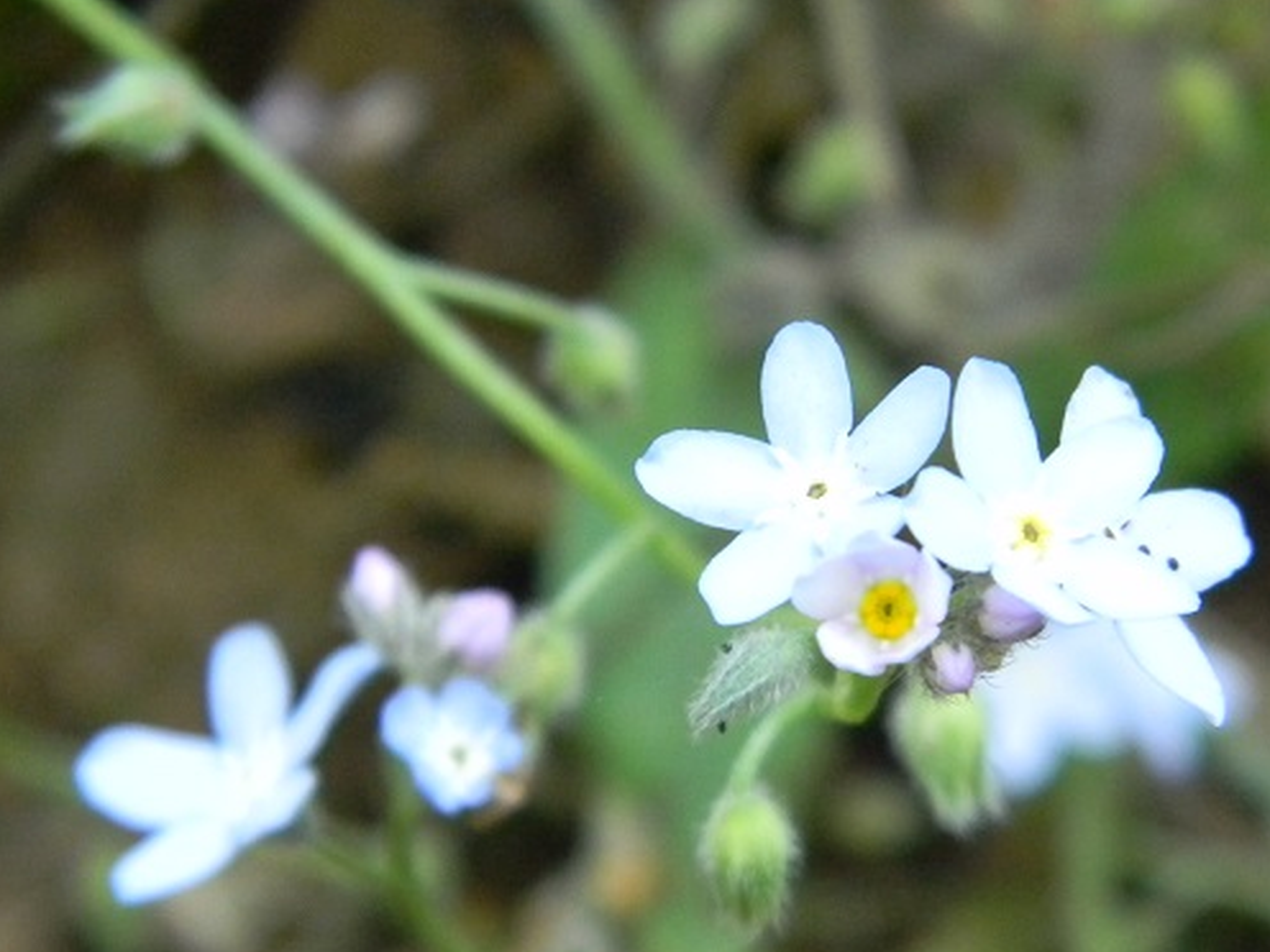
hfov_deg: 14.7
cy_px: 622
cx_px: 850
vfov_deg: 11.1
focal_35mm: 134
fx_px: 4916
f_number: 4.5
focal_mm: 15.1
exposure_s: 1/32
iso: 400
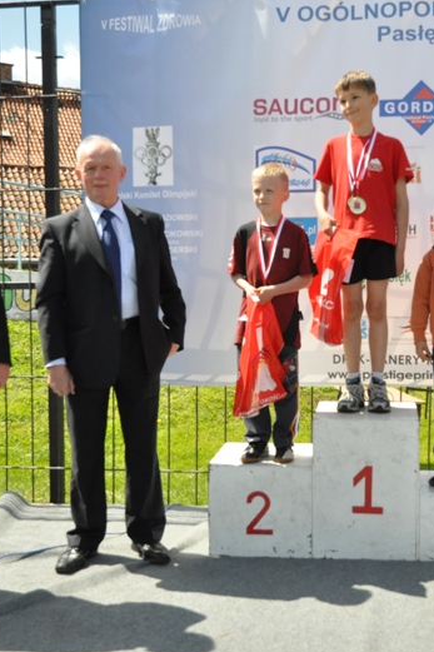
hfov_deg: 29.0
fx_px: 832
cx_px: 301
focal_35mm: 46
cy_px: 331
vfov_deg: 42.8
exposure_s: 1/4000
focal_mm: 20
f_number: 4.5
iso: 1250
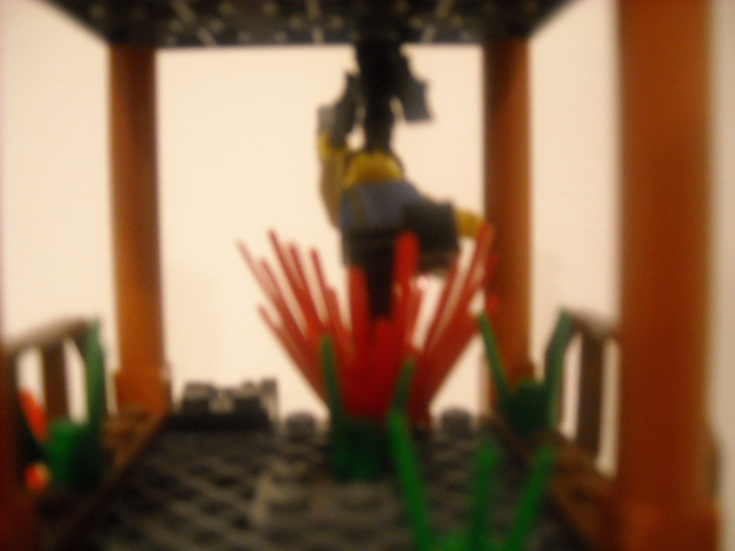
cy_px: 276
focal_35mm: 35
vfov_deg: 40.7
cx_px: 368
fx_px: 743
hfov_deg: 52.6
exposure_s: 1/15
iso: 400
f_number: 2.8
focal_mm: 5.7
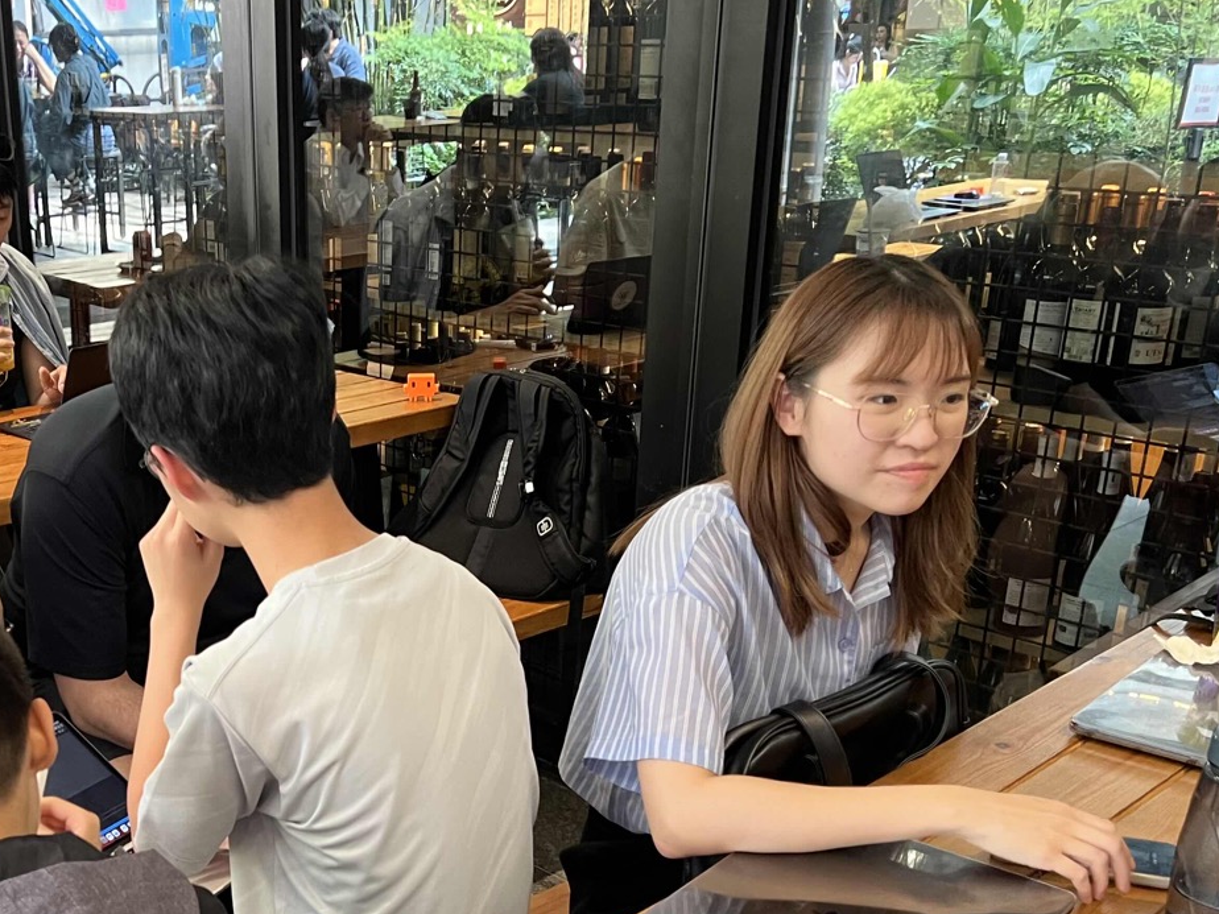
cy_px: 663
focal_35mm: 45
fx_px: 1585
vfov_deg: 31.7
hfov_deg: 41.0
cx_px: 317
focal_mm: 5.7
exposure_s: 1/50
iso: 250
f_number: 1.5
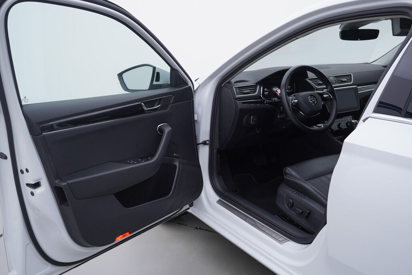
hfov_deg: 53.1
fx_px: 412
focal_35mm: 36
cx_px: 206
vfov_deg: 36.9
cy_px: 138
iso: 125
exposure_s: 1/60
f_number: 4
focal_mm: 24
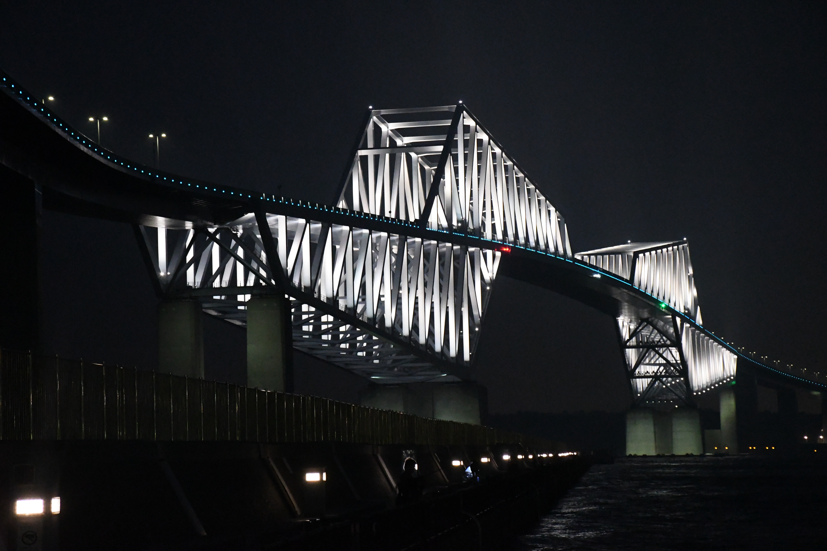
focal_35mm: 112
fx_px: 2573
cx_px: 414
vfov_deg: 12.2
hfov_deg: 18.3
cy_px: 276
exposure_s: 1/30
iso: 12800
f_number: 8
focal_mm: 75
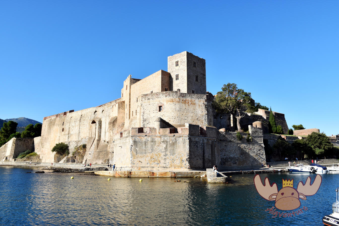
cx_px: 170
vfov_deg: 47.9
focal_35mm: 27
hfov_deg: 67.4
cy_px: 113
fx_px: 254
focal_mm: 18
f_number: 10
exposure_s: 1/400
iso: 200
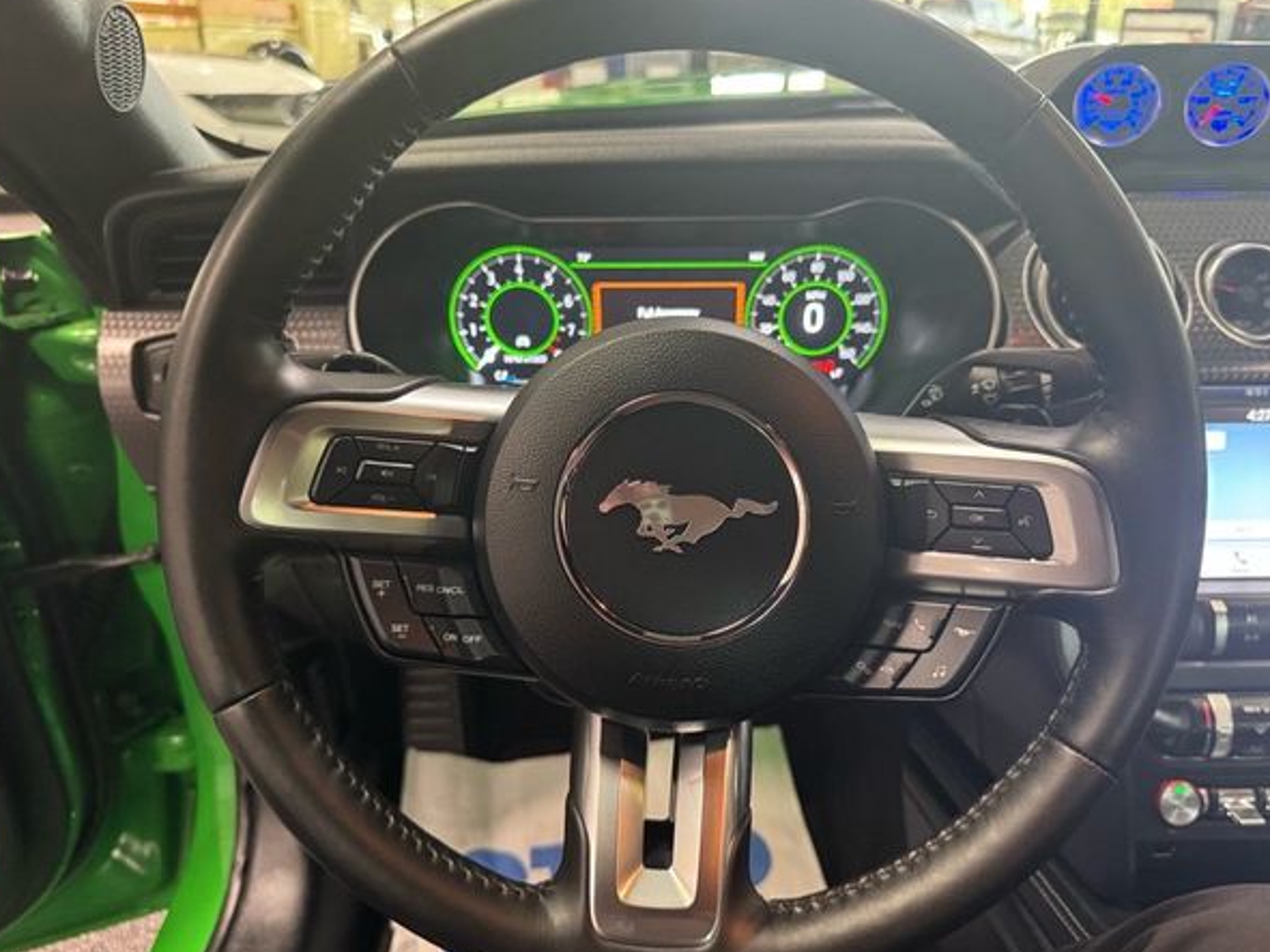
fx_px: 954
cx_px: 660
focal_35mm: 26
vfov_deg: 53.0
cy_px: 484
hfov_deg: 67.3
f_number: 1.78
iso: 800
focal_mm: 6.76
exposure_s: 1/60
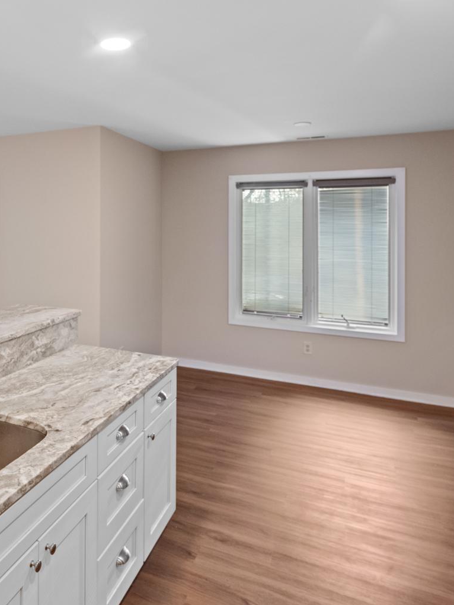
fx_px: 472
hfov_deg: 48.1
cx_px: 82
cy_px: 224
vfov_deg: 64.3
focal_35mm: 27
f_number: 5
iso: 1000
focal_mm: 14
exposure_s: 1/25
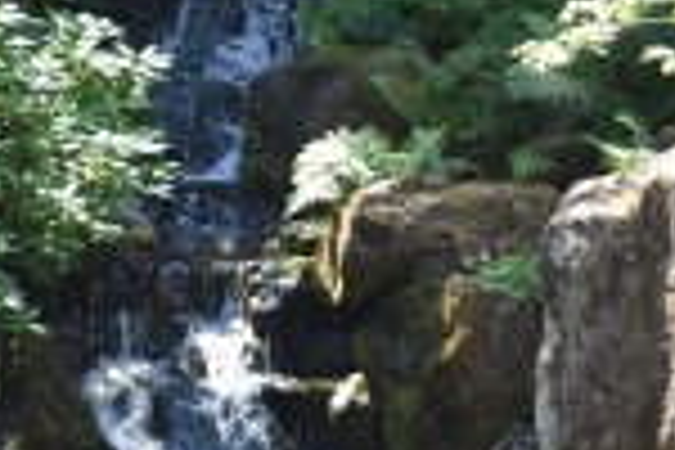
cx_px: 378
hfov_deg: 10.5
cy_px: -189
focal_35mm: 196
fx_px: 3675
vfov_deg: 6.9
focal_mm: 32
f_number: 5.6
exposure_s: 1/250
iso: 400
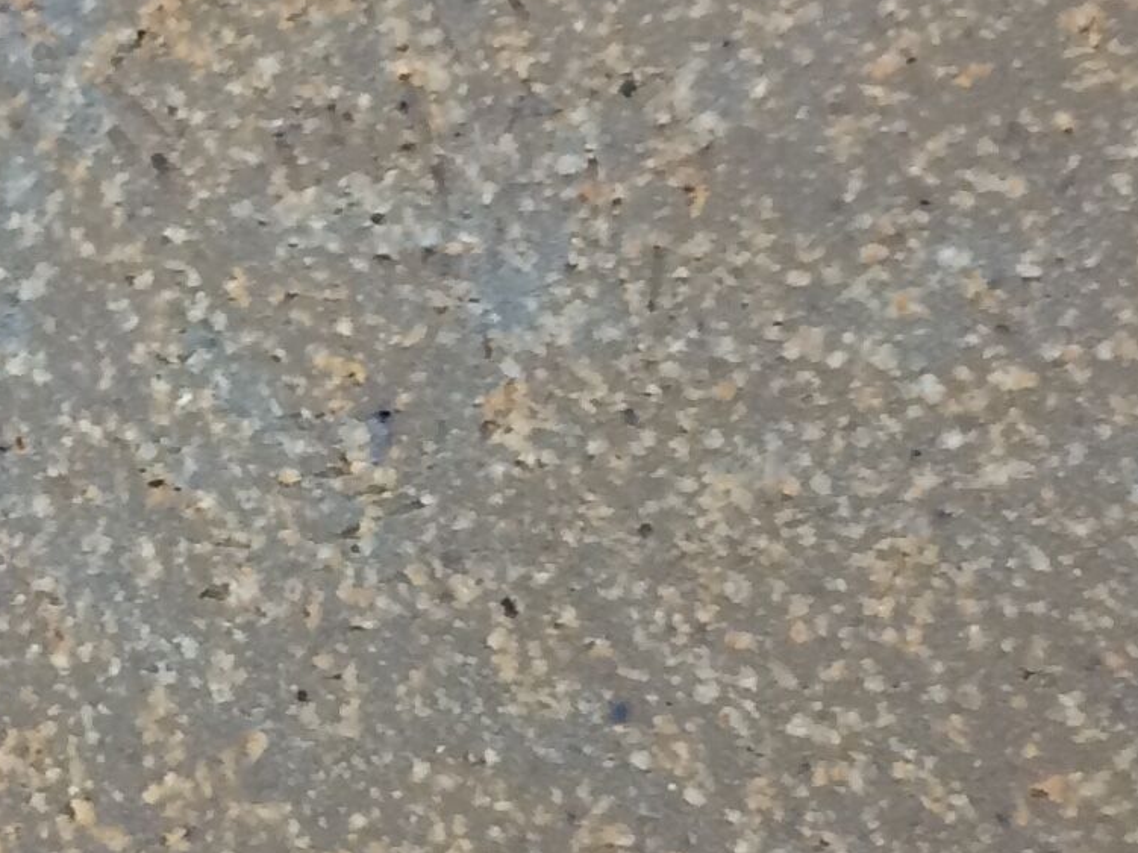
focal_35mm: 126
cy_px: 629
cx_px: 349
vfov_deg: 11.7
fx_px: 4142
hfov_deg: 15.6
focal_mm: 4.15
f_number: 2.2
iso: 100
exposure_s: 1/33
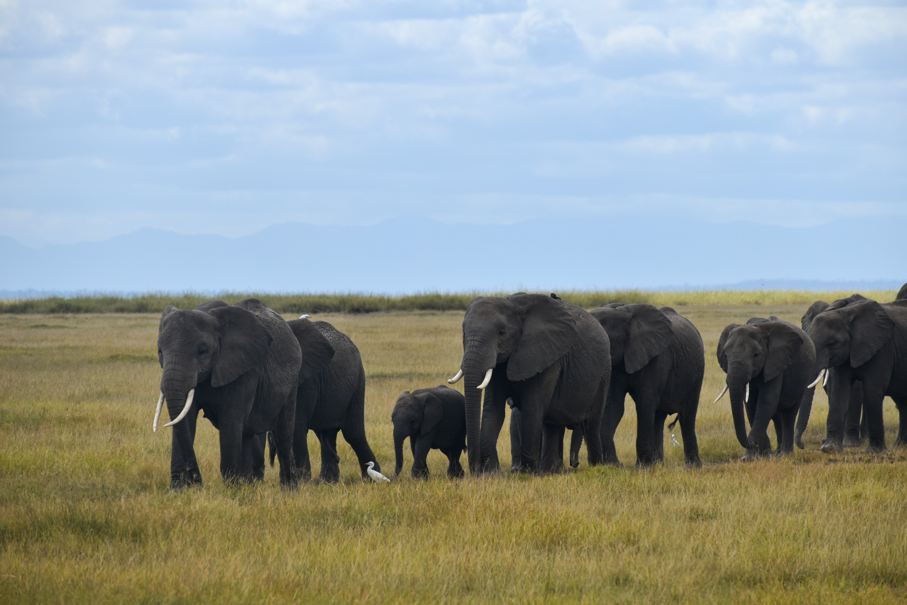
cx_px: 454
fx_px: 7558
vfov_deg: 4.6
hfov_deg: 6.9
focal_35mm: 300
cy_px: 302
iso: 140
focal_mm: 200
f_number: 8
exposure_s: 1/500
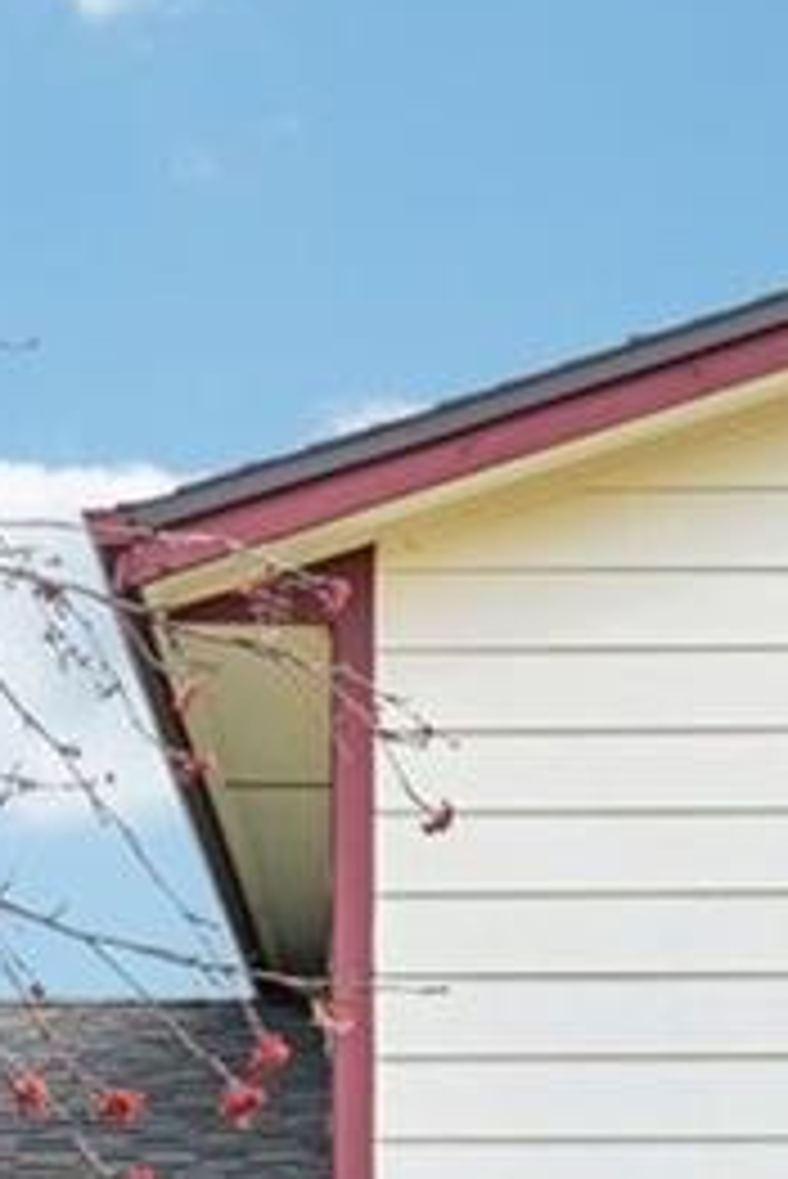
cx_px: 765
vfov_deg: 11.0
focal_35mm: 183
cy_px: 1548
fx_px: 6000
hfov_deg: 7.5
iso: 64
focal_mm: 30
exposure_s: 1/60
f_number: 8
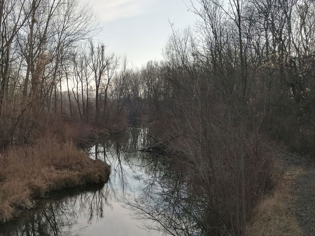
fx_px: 455
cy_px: 145
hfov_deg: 37.6
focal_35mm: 50
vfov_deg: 29.0
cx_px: 95
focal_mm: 4.75
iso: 50
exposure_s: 1/922
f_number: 1.8
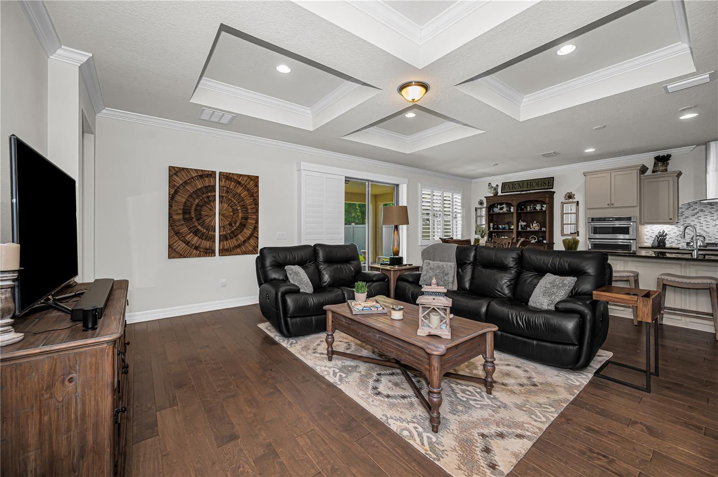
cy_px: 238
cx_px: 359
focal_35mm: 14
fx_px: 279
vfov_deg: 81.1
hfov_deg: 104.3
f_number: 5.6
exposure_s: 1/60
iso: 250
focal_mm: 14
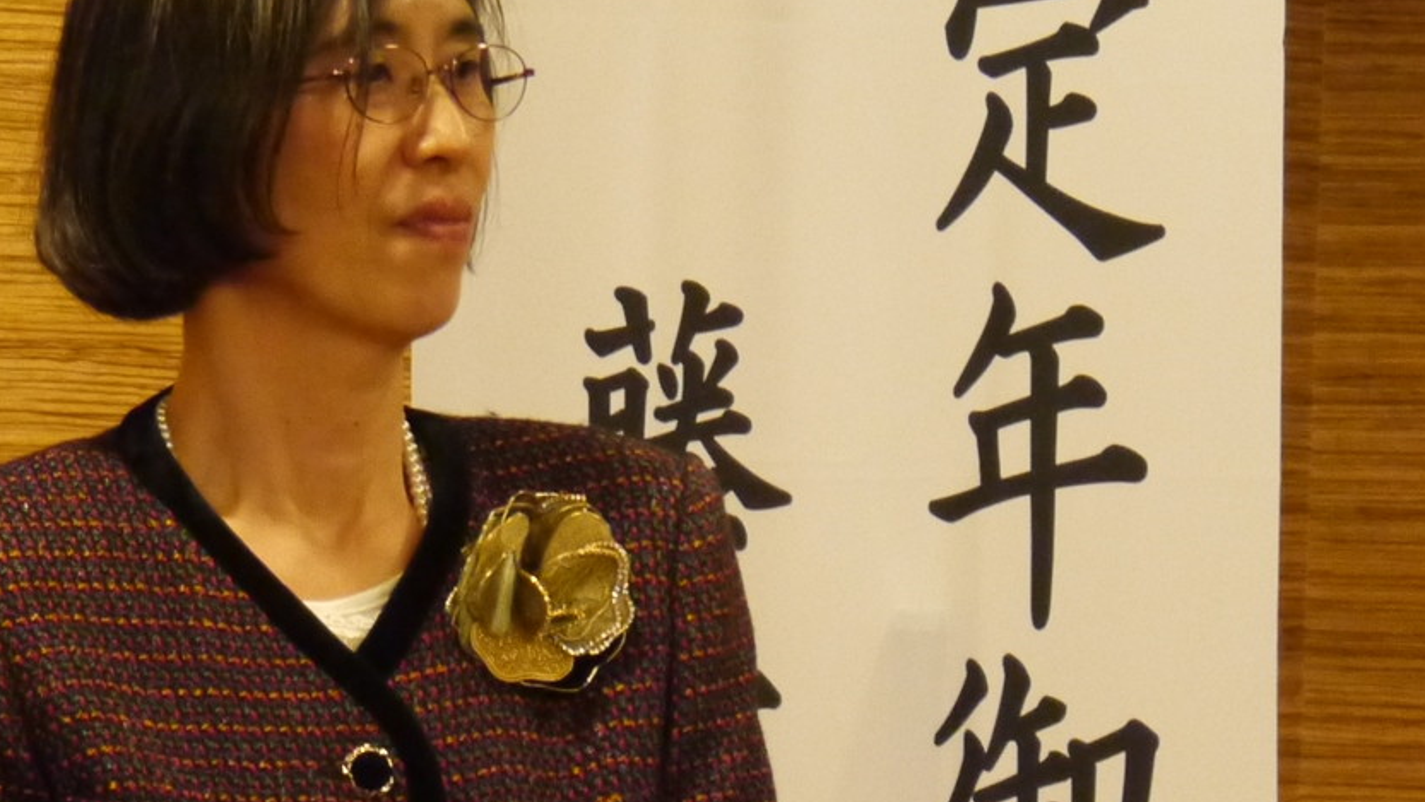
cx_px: 273
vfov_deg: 4.9
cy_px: 914
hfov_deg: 8.8
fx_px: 9259
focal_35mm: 245
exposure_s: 1/40
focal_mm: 34
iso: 1600
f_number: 4.5
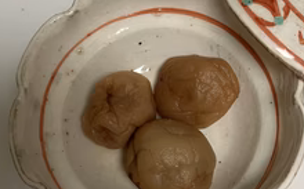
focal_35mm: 54
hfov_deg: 37.5
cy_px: 94
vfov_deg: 23.9
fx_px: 447
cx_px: 170
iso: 125
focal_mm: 3.99
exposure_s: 1/50
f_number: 1.8
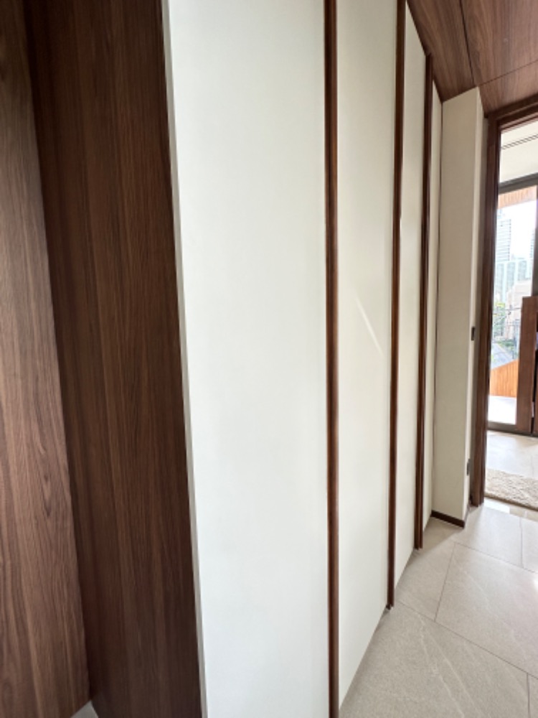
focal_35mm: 14
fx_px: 290
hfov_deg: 85.7
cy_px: 359
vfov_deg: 102.1
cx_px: 269
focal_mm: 2.22
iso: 64
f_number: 2.2
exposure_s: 1/99
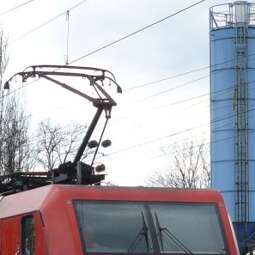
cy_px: 255
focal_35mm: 207
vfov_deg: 8.4
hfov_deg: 8.4
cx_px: 76
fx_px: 1725
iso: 100
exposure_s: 1/640
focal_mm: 9.6
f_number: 2.8
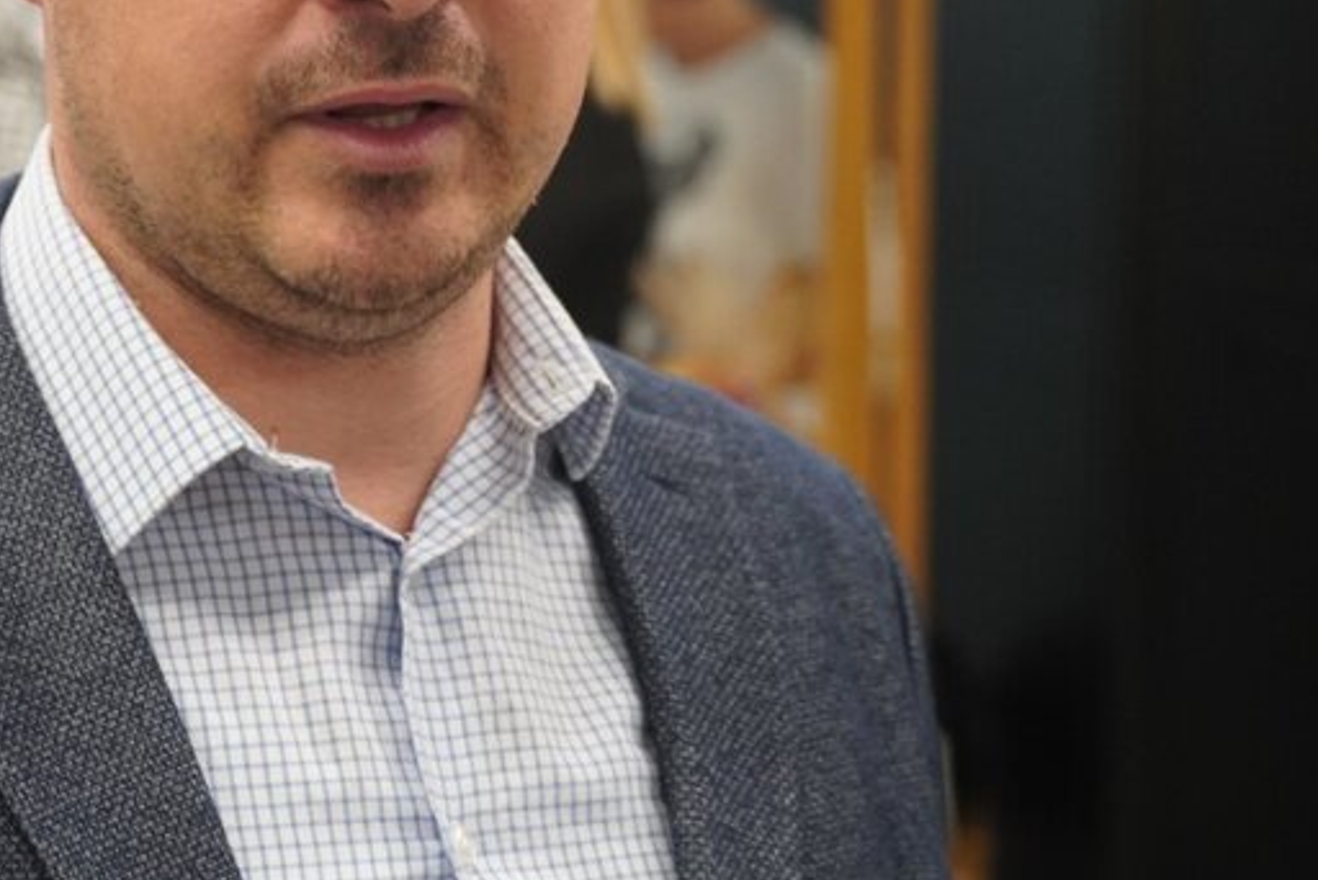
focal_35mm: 117
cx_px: 178
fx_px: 4286
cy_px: 261
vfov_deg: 11.7
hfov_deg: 17.3
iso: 1250
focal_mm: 39
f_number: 2.8
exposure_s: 1/80
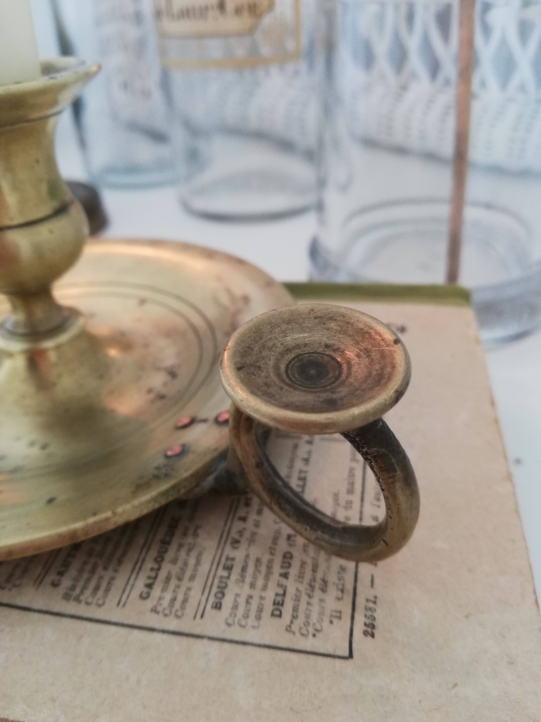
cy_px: 361
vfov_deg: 67.3
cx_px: 270
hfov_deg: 53.1
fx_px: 542
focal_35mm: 26
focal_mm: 3.81
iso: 250
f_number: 2.2
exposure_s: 1/33.3
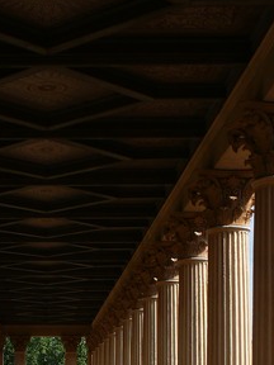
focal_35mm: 91
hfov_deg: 15.8
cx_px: -18
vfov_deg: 20.5
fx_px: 960
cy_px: 402
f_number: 4.5
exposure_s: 1/200
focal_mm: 7.4
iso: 100
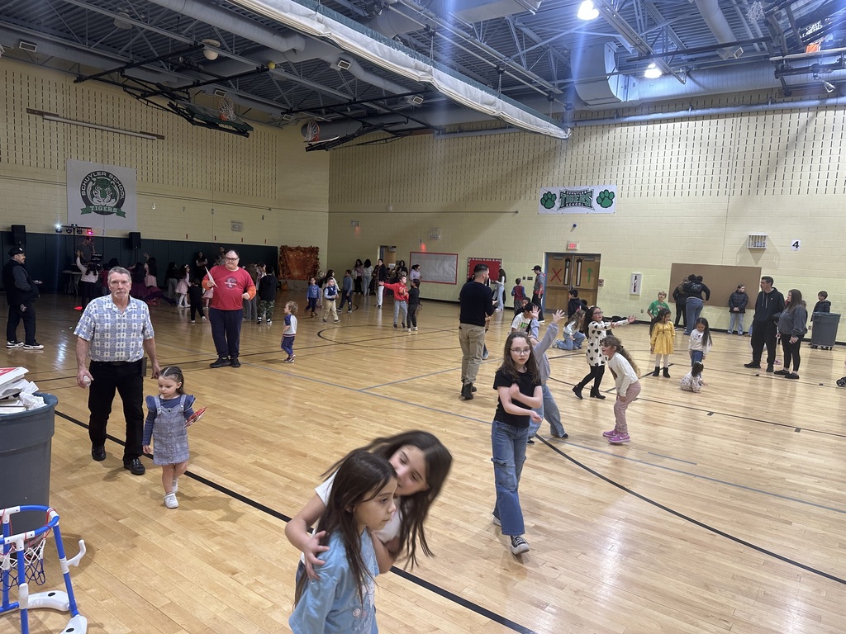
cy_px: 317
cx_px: 423
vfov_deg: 56.8
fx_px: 587
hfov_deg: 71.6
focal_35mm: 24
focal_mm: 6.86
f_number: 1.78
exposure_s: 1/60
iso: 125
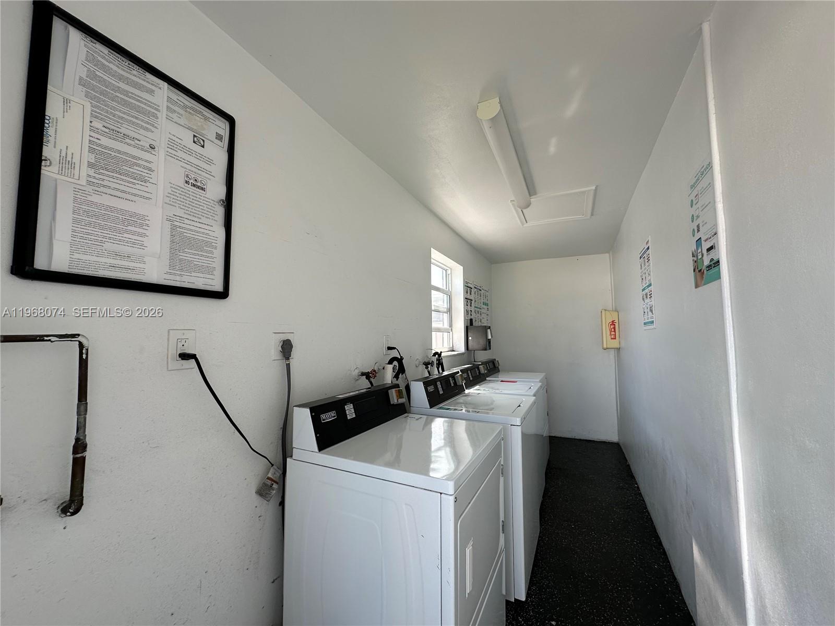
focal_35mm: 14
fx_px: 338
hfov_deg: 102.1
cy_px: 313
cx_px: 418
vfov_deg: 85.7
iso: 40
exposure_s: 1/116
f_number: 2.2
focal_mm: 2.22
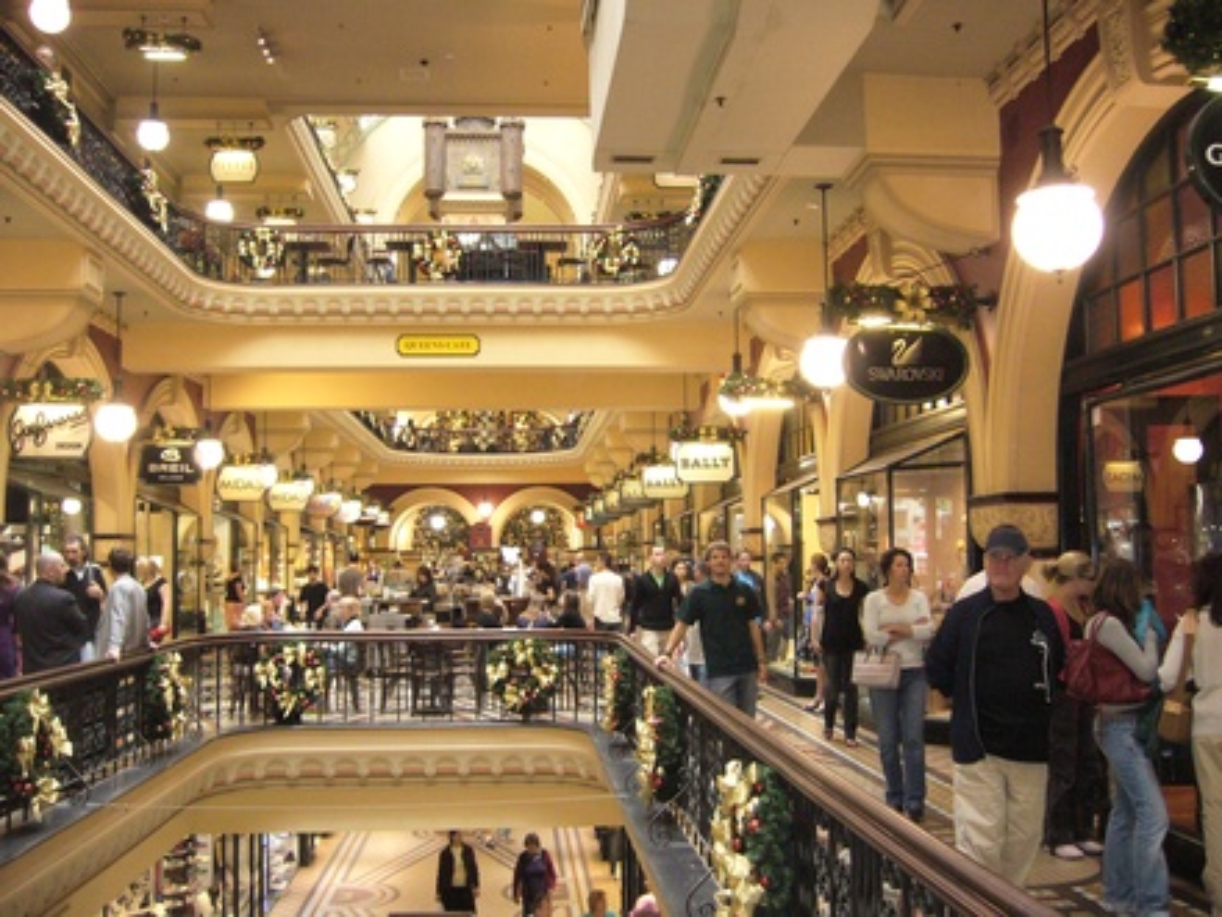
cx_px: 611
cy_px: 458
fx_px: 1236
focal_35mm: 35
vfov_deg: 40.7
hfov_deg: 52.6
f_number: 2.8
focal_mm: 5.8
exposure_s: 1/30
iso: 320
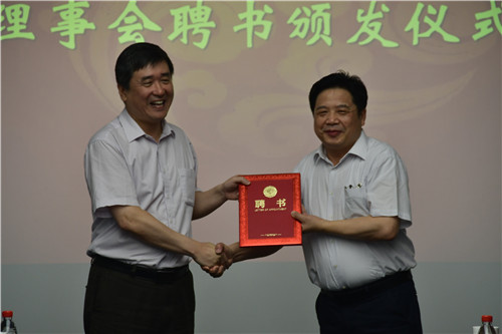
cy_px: 167
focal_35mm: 255
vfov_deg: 5.4
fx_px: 3554
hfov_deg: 8.1
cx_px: 251
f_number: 5.6
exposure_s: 1/80
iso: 800
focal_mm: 170
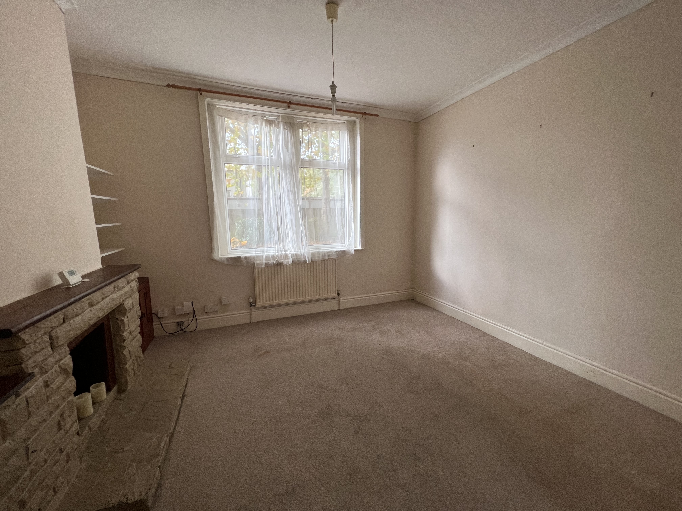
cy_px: 256
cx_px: 341
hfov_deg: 106.2
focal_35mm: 13
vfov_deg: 89.9
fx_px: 256
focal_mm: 1.57
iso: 80
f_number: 1.8
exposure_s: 1/100
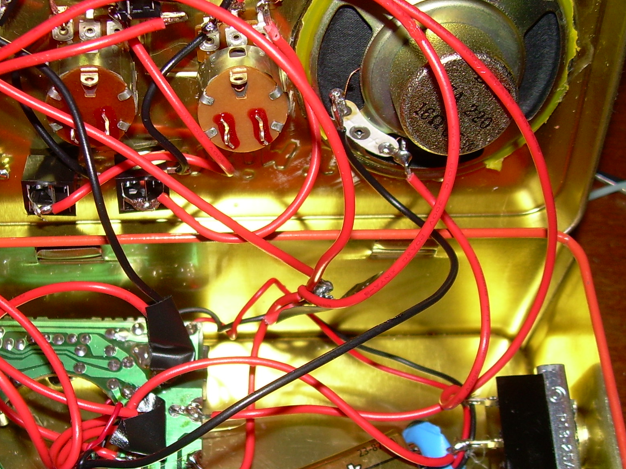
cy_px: 256
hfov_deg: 34.1
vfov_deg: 26.1
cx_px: 212
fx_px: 1013
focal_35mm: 56
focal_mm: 6.3
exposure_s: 1/60
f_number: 2.8
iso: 50
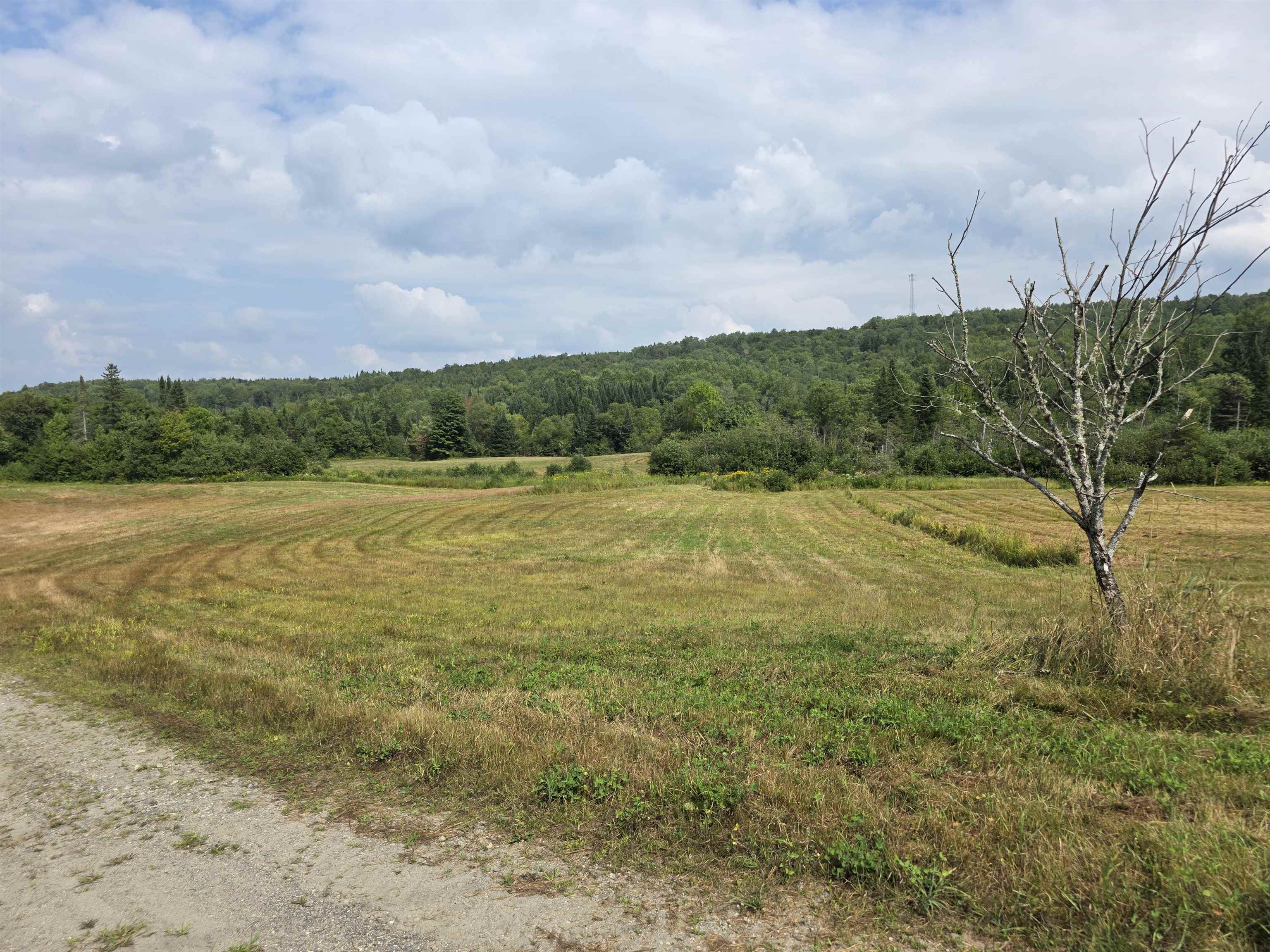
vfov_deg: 58.9
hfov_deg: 73.9
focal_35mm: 23
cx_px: 635
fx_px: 844
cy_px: 476
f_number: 1.7
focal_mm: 6.3
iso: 80
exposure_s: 1/7944
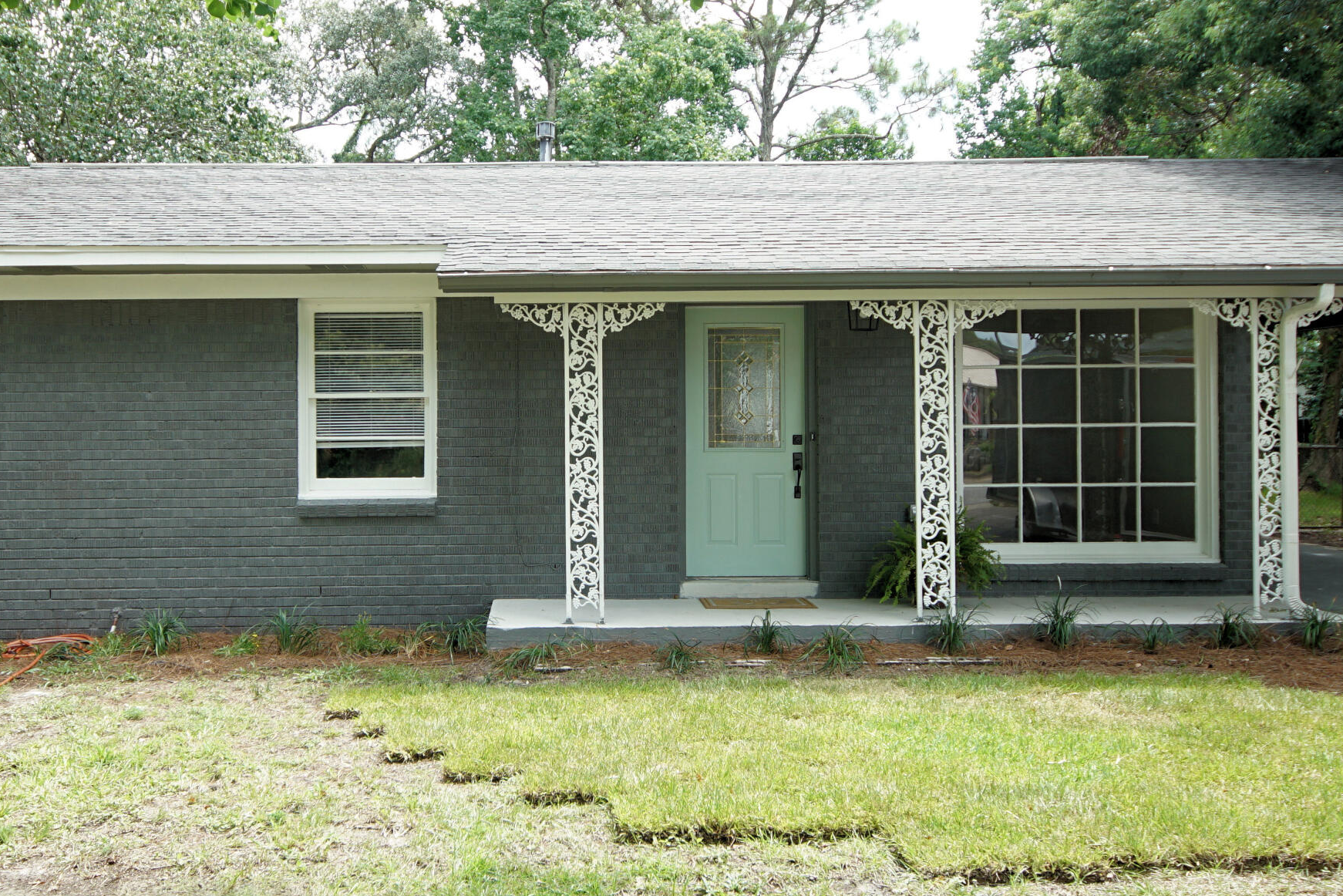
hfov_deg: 60.0
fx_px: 1157
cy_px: 438
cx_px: 574
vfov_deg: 42.3
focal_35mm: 31
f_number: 4.5
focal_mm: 12
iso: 125
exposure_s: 1/60
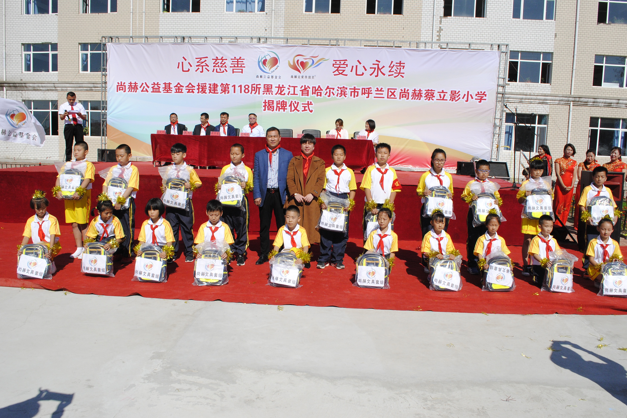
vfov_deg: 46.4
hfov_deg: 65.5
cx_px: 314
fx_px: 488
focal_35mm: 28
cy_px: 212
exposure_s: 1/800
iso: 400
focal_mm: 18
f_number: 14
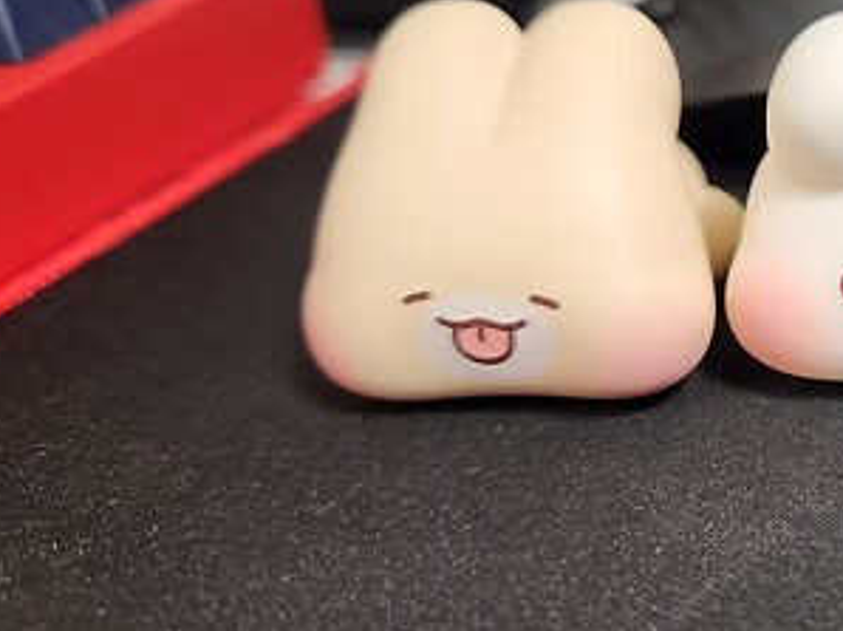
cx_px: 888
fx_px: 1241
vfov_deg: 28.5
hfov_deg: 33.5
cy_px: 259
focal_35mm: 51
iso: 250
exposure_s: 1/120
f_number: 1.8
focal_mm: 5.4
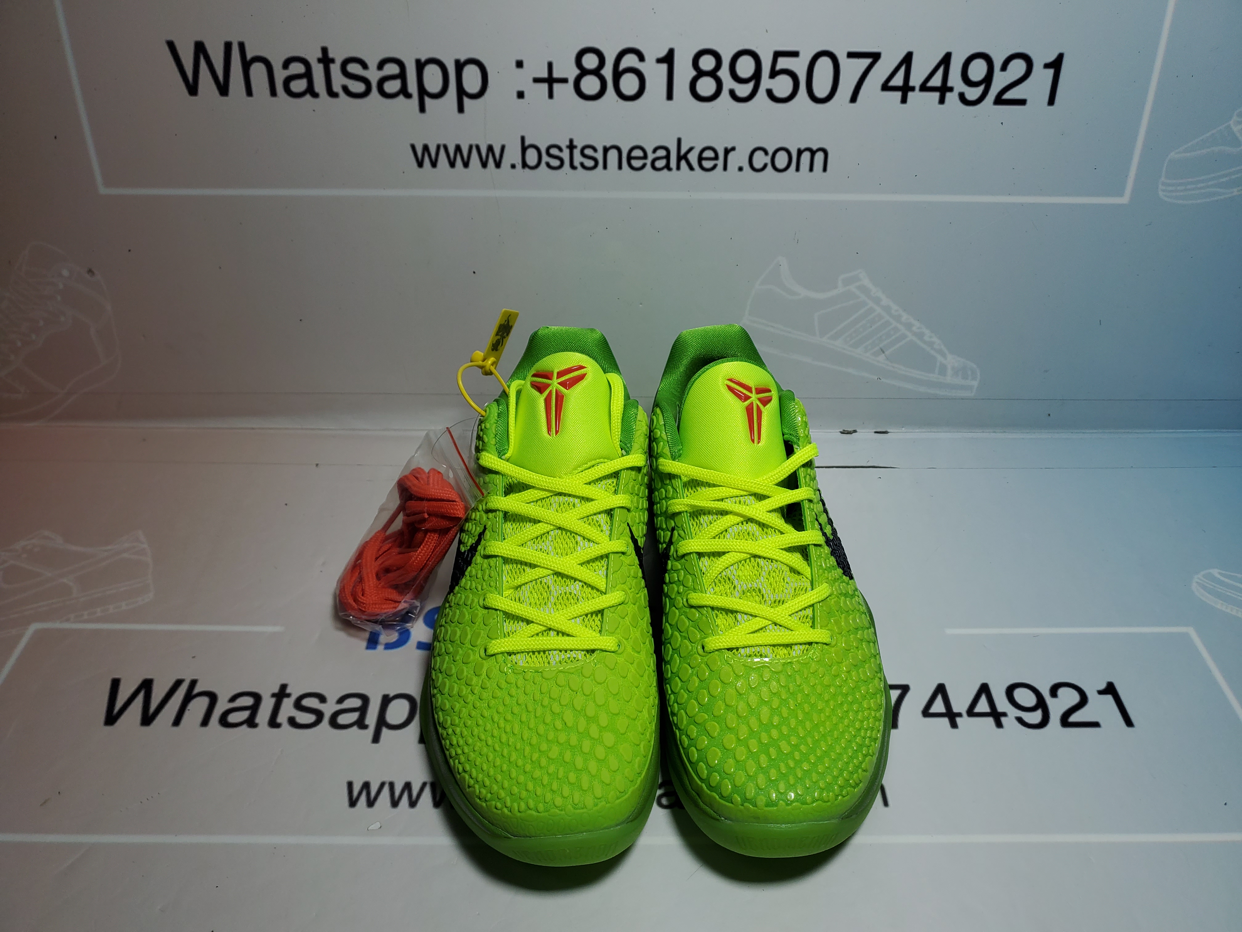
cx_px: 621
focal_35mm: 26
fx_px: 933
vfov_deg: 53.1
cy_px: 466
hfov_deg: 67.3
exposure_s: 1/1036
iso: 50
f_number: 1.5
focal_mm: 4.3
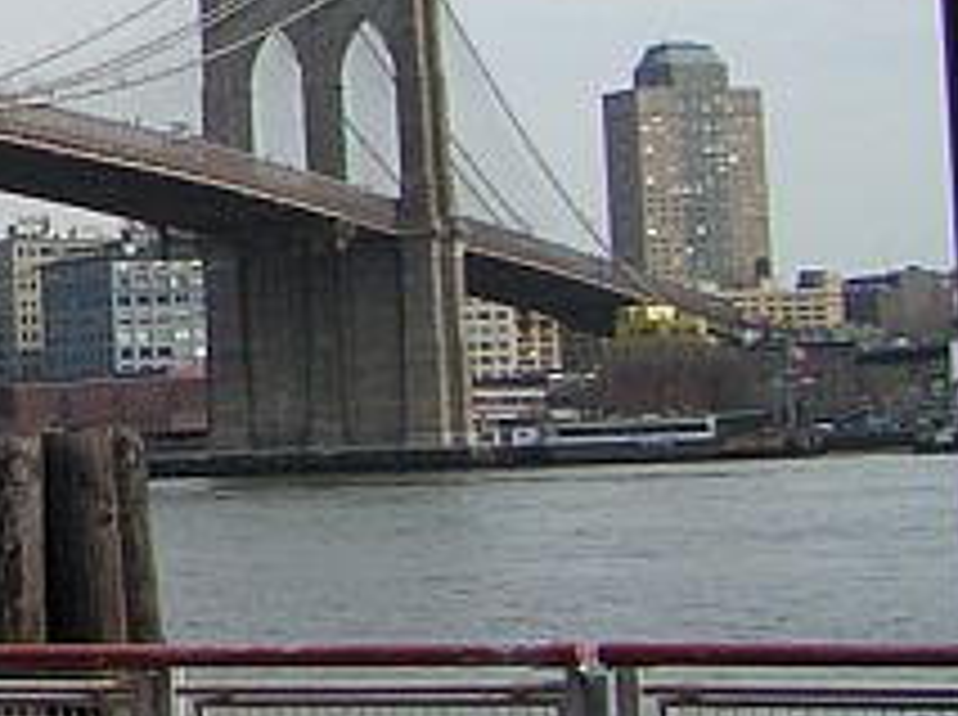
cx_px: -684
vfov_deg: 10.3
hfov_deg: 12.7
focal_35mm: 143
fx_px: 3951
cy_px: 95
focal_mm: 5.8
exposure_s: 1/1000
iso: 50
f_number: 3.5
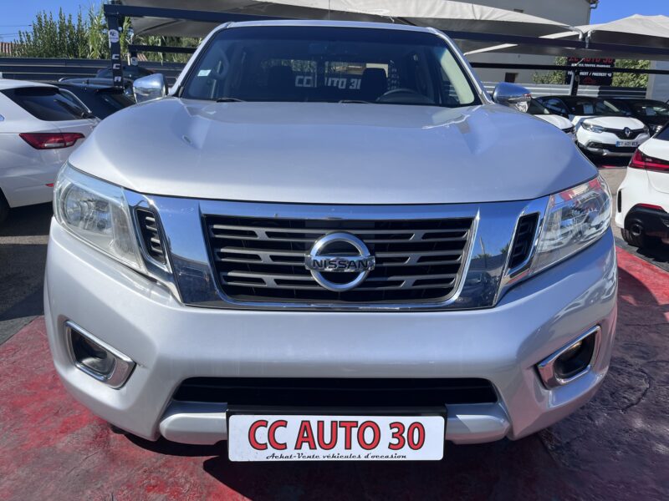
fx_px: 502
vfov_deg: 53.1
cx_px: 334
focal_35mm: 26
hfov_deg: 67.3
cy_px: 250
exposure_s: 1/3521
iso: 50
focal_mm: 5.1
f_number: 1.6
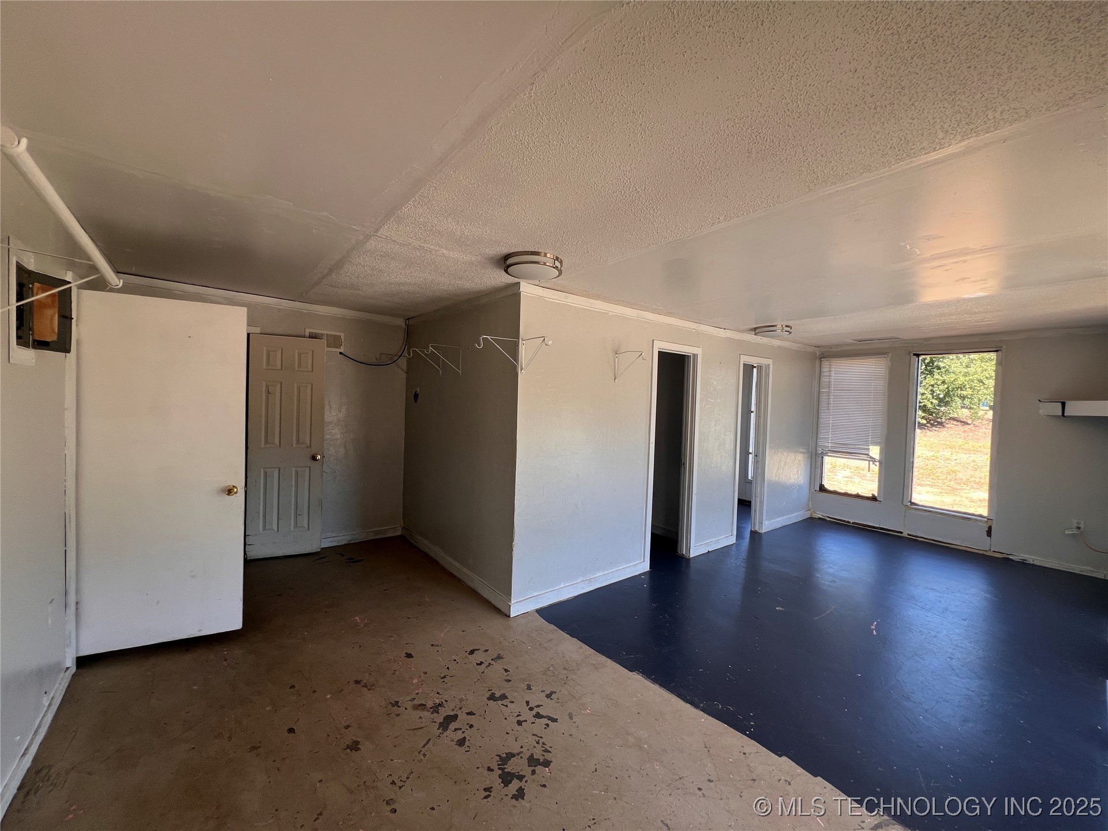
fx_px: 416
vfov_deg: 89.9
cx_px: 554
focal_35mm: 13
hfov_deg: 106.2
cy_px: 416
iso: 50
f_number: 1.8
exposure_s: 1/99
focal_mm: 1.57
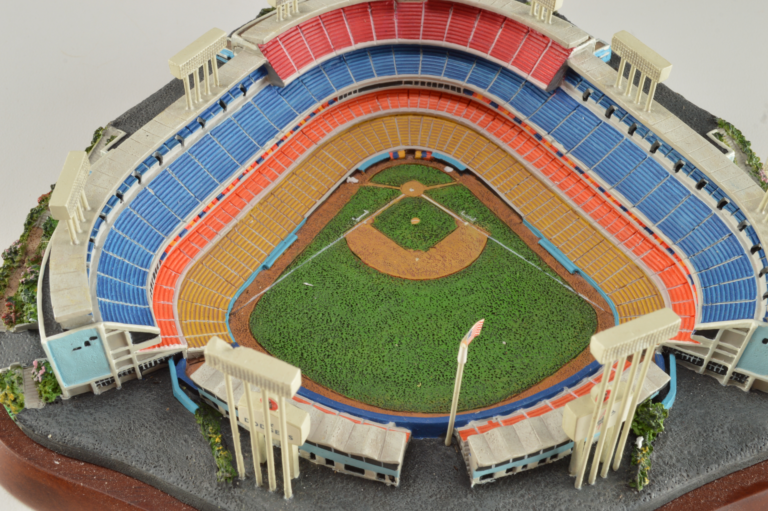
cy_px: 256
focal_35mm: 48
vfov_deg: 28.0
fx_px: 1023
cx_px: 384
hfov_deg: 41.1
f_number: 16
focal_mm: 32
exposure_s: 1/80
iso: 100
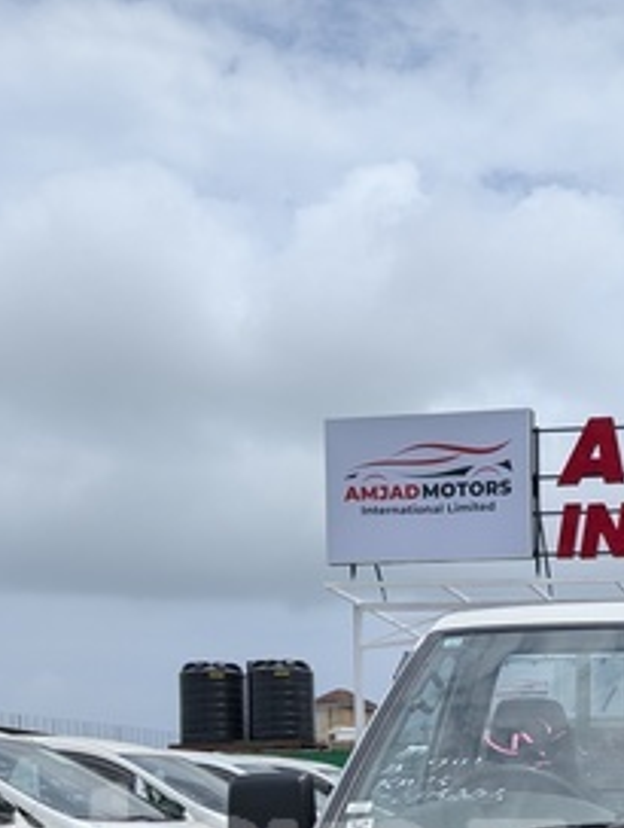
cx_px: 661
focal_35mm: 53
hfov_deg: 25.8
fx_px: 1270
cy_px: 861
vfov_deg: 32.6
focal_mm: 6.9
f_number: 1.68
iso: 23
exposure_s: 1/2445
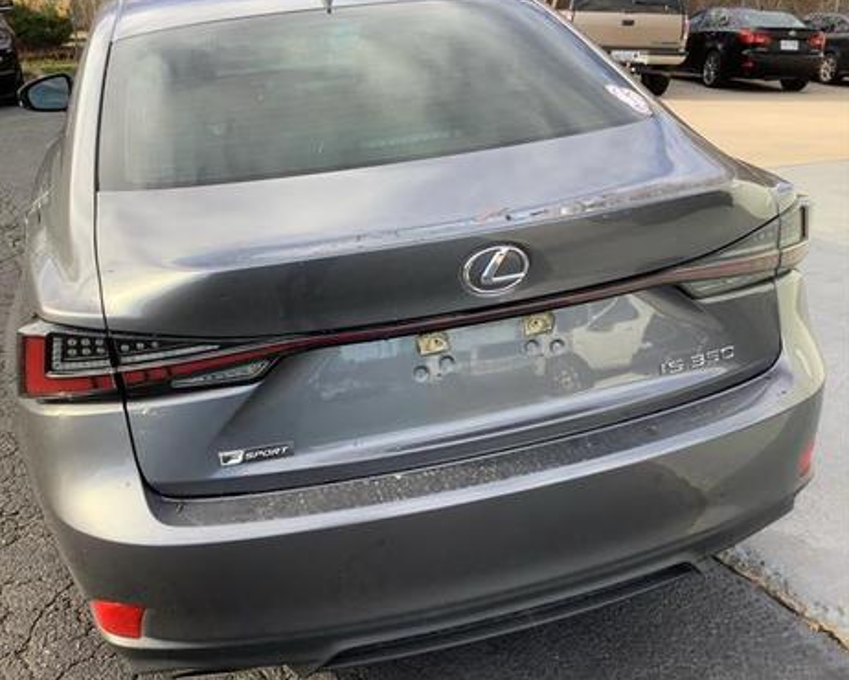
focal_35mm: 33
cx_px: 390
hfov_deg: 54.1
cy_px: 338
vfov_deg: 44.6
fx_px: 830
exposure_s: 1/190
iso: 25
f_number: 2.4
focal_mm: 3.3
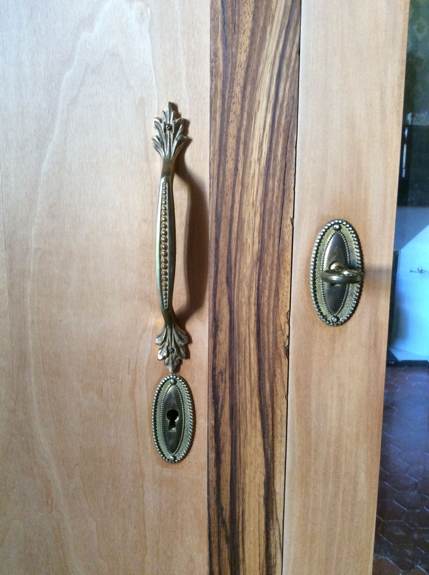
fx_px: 530
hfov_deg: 44.1
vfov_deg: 56.9
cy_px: 288
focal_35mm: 32
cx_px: 214
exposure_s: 1/25
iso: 125
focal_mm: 3.3
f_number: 2.4
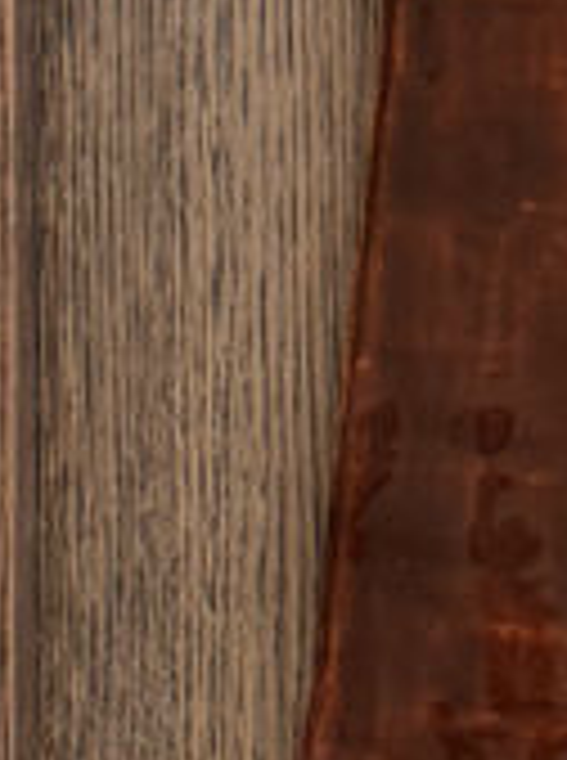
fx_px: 2499
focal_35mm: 114
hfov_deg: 12.3
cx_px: 878
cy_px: 452
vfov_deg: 17.3
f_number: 1.78
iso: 160
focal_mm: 6.76
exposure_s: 1/121
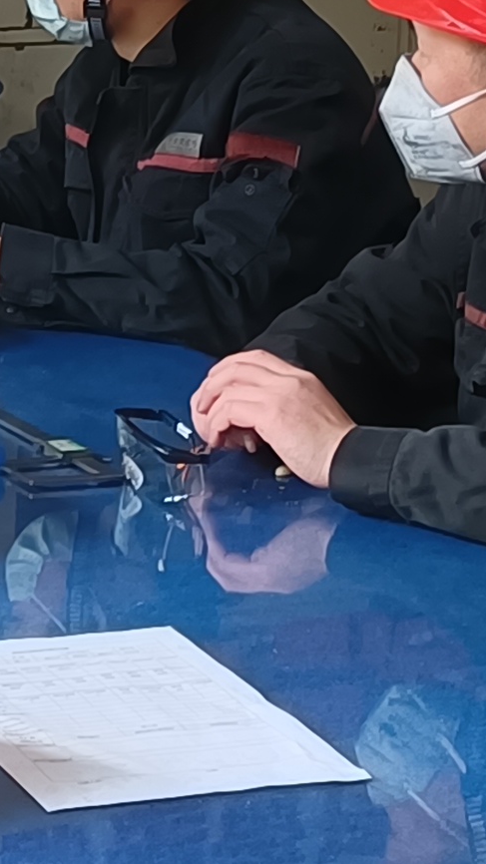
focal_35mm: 137
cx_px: -178
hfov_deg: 8.7
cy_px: -89
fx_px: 3139
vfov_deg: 15.3
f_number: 1.9
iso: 350
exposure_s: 1/50
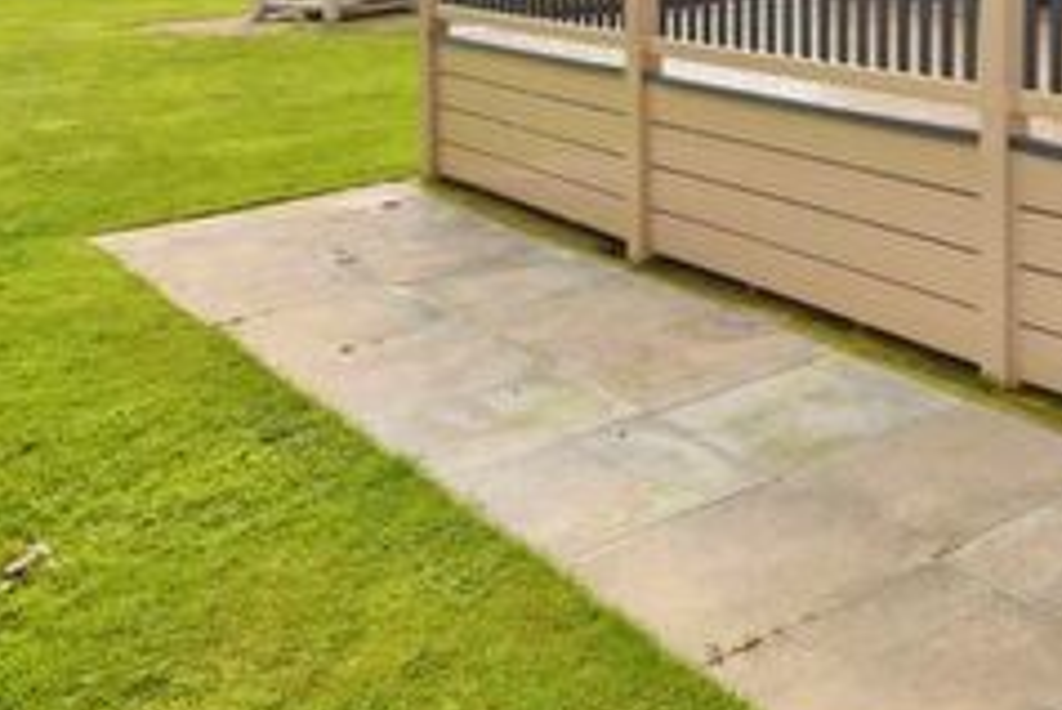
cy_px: 25
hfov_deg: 35.1
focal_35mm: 48
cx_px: 1160
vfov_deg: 26.6
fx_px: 1431
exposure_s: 1/200
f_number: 7.1
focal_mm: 11
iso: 100
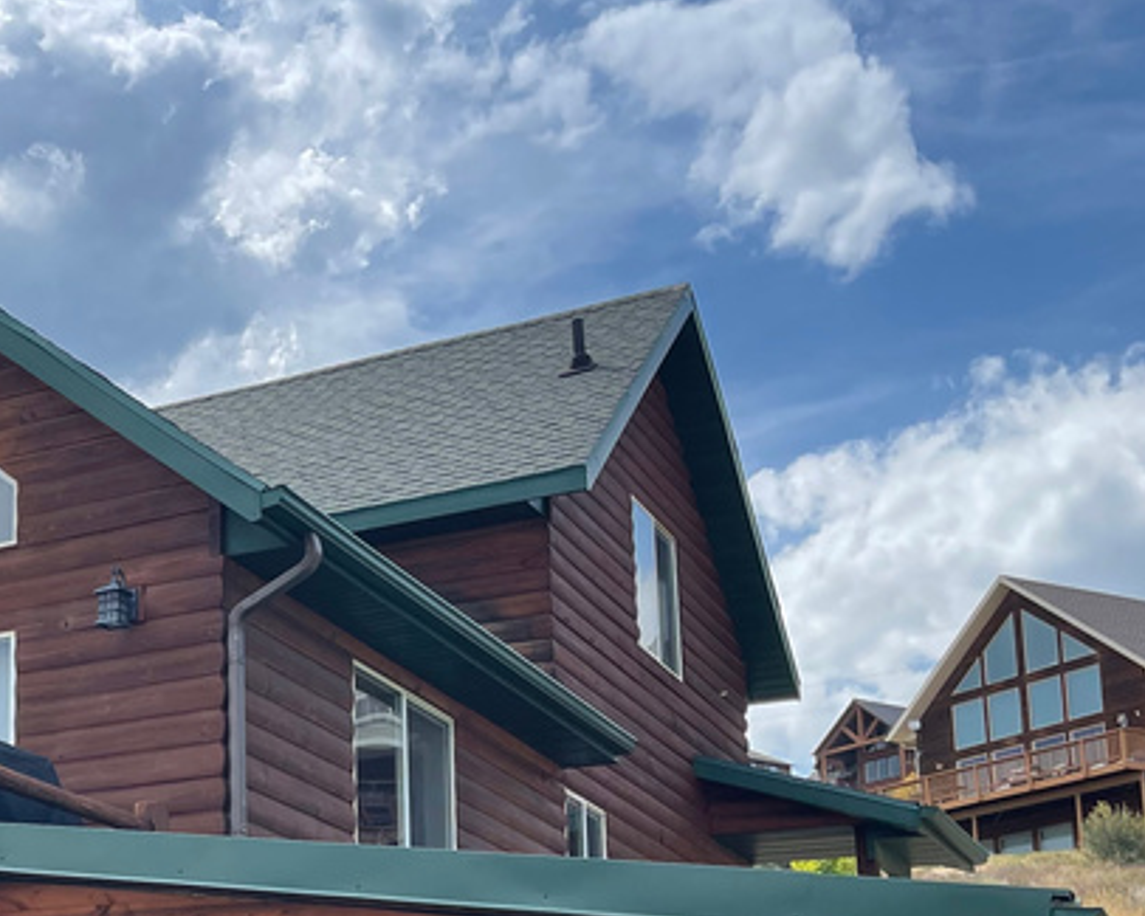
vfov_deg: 23.2
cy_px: 846
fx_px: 2169
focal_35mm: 64
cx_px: -71
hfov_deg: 27.4
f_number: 1.6
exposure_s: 1/2123
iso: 32
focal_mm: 5.1
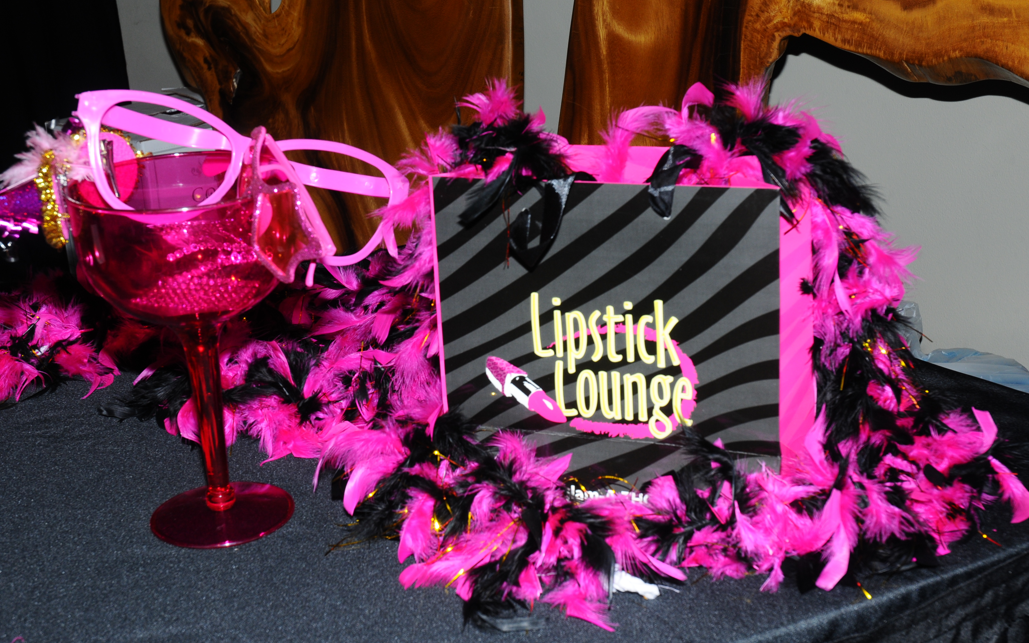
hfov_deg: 33.0
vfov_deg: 21.0
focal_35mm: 62
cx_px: 520
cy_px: 324
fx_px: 1739
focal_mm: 40
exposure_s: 1/200
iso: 320
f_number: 9
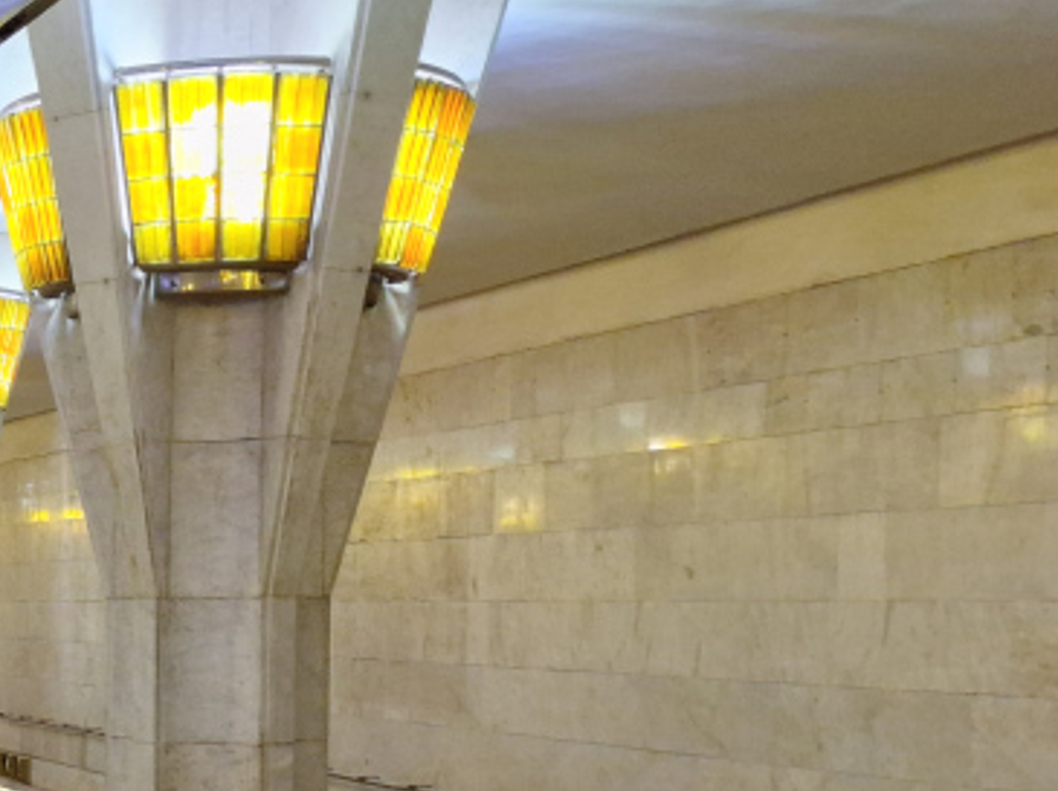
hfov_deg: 20.0
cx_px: -612
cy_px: 677
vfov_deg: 17.7
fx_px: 2504
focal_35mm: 82
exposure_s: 1/50
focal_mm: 5.54
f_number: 1.8
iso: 64
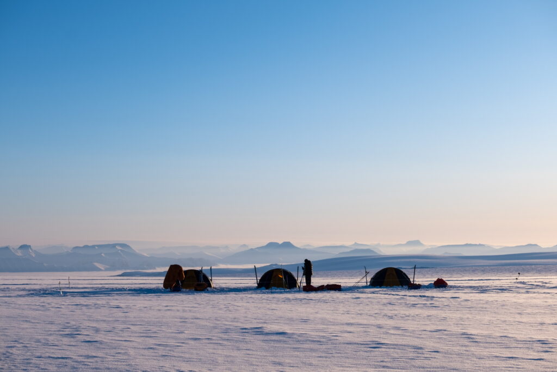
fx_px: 1052
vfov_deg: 20.0
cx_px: 278
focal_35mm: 68
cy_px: 186
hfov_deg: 29.7
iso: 160
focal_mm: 45
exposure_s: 1/500
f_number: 7.1
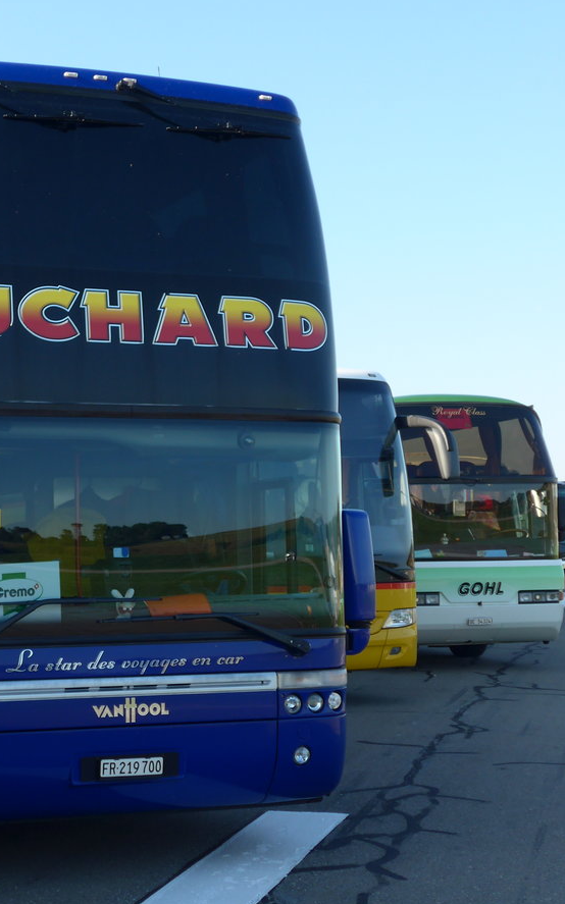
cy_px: 454
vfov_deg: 31.1
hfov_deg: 19.5
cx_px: 93
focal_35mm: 66
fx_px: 1627
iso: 80
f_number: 3
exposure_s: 1/500
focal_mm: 9.5
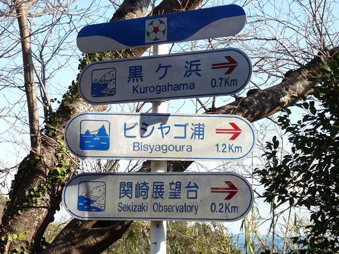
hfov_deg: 29.0
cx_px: 170
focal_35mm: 67
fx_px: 656
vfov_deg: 21.9
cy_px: 127
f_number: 4.5
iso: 100
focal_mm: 11.9
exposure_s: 1/250
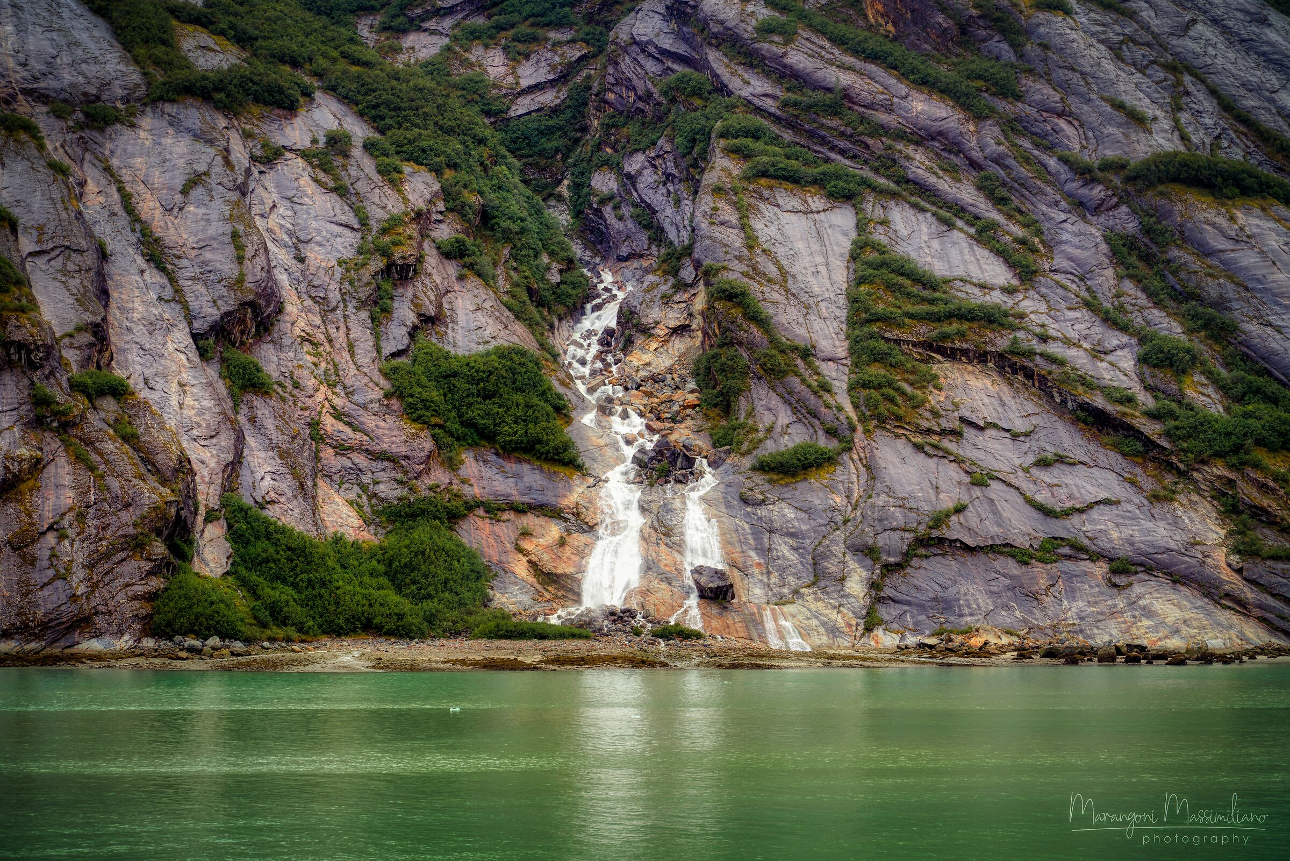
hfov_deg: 27.0
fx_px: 2688
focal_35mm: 75
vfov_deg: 18.2
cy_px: 430
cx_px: 645
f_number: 5.6
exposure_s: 1/80
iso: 160
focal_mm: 75
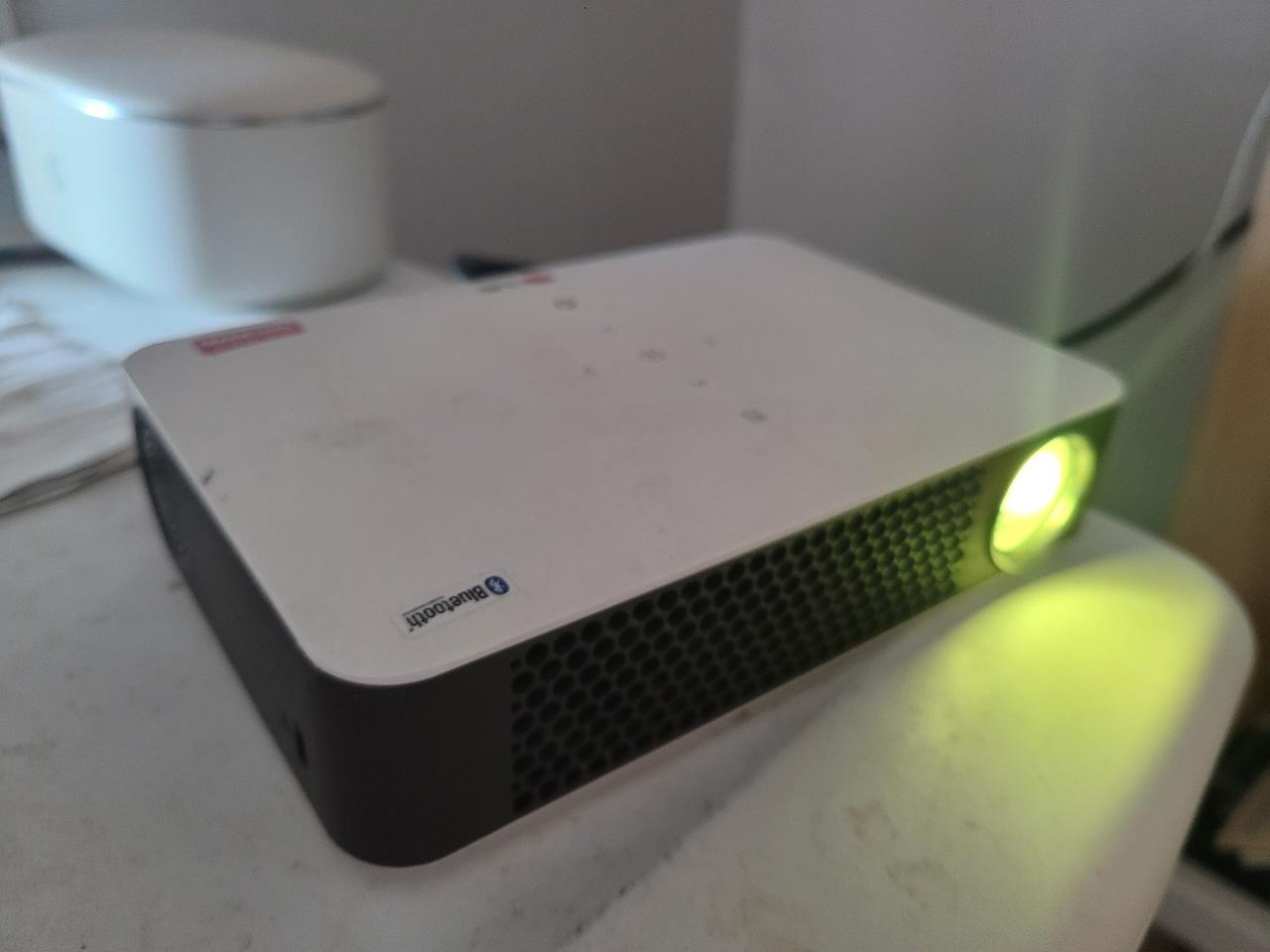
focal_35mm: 26
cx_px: 635
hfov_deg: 67.3
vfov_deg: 53.1
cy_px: 476
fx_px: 954
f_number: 1.8
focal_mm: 5.4
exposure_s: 1/40
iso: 640
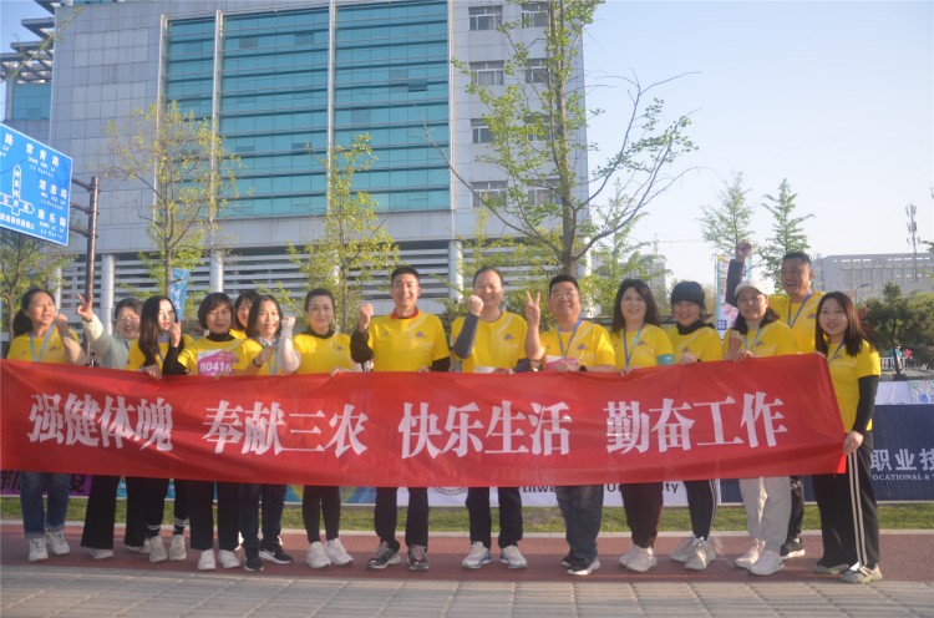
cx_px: 467
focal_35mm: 27
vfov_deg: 47.7
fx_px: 699
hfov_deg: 67.5
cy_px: 309
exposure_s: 1/250
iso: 125
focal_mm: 18
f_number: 4
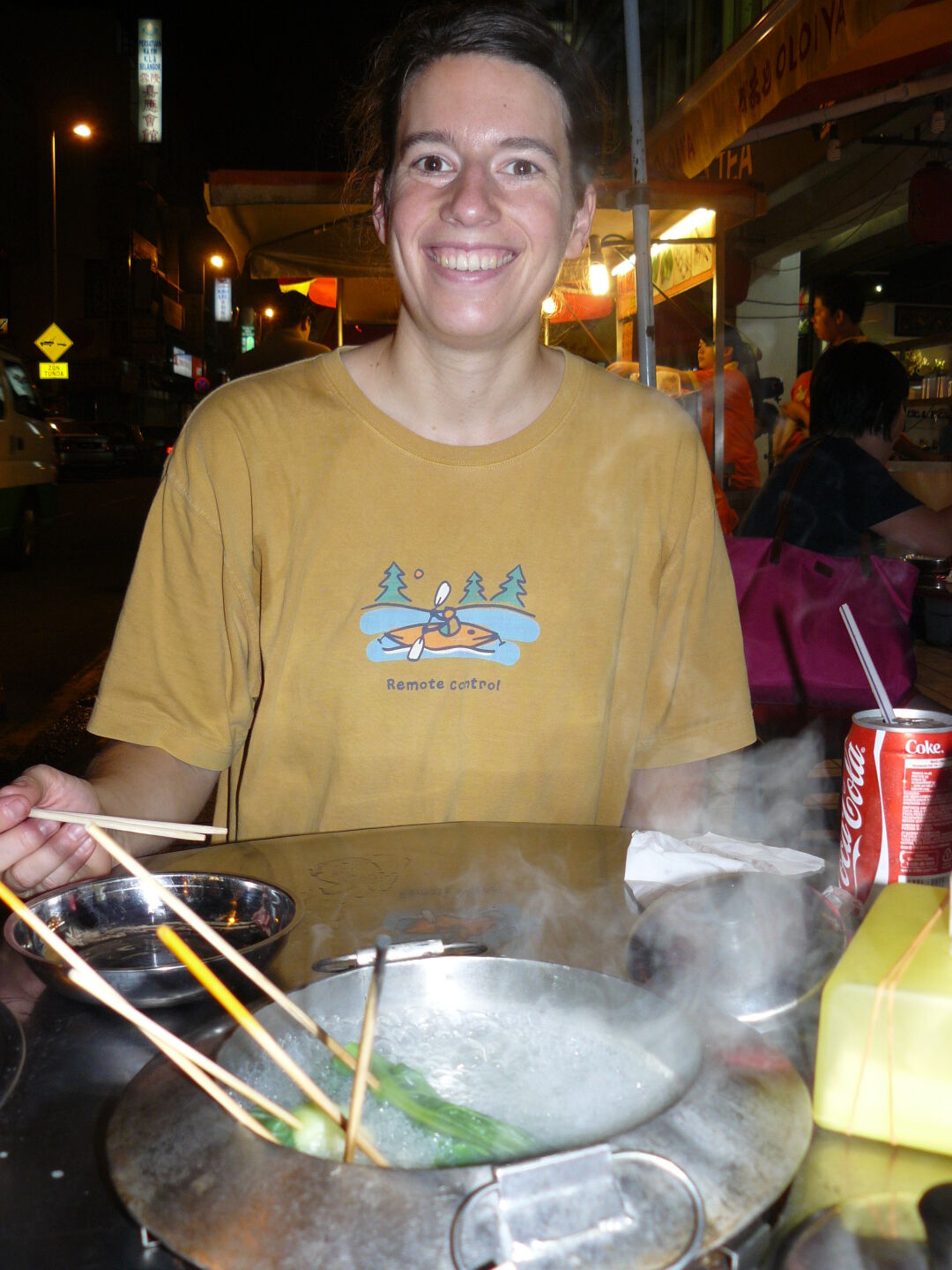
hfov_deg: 39.7
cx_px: 476
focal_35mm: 36
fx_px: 1320
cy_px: 635
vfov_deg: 51.4
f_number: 2.8
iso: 100
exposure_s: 1/30
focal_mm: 6
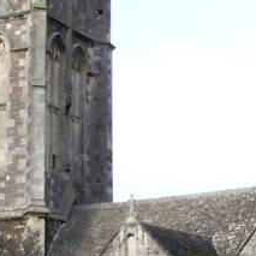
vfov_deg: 15.0
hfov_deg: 14.6
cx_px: 293
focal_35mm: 116
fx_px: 971
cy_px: 82
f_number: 4.3
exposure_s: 1/160
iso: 50
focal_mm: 5.8
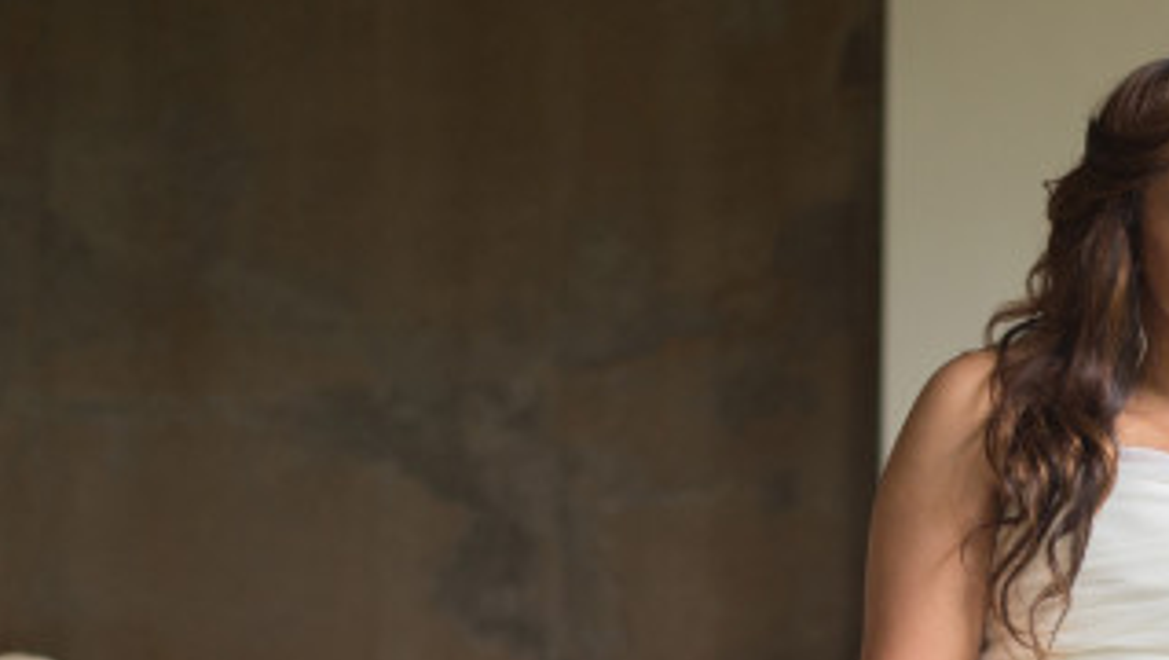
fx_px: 5211
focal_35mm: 168
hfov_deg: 12.7
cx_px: 920
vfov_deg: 7.2
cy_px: 680
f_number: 2.8
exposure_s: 1/400
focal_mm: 50
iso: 500
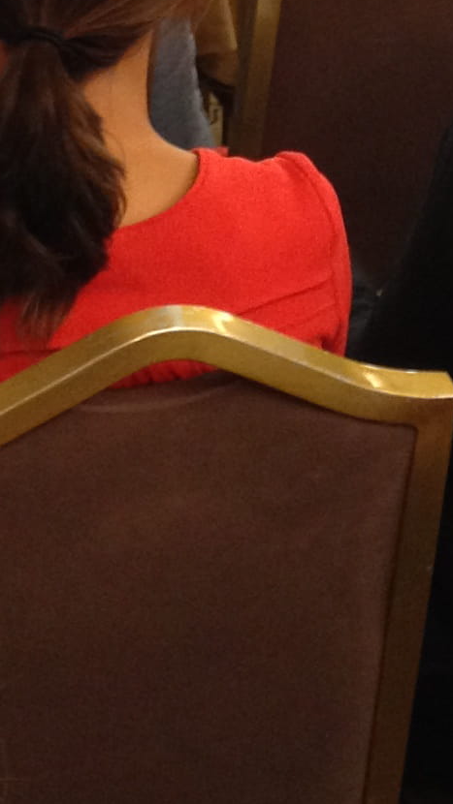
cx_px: 210
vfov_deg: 13.7
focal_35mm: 150
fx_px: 3202
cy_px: -286
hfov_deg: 8.1
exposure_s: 1/20
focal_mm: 4.28
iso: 125
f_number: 2.4
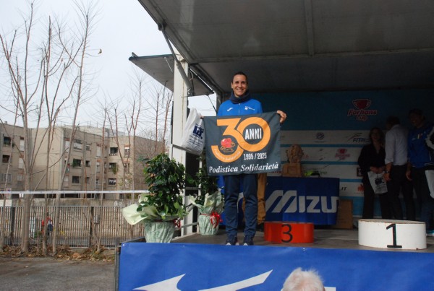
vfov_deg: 34.4
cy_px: 146
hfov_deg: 49.5
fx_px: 471
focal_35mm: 39
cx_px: 217
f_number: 6.3
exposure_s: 1/1600
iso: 1000
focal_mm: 26
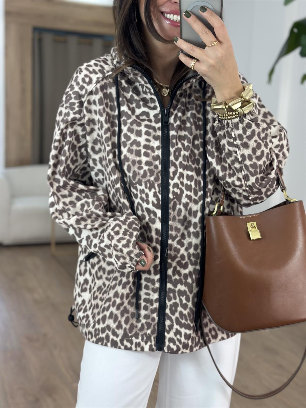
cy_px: 204
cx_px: 153
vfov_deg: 39.7
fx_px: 566
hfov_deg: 30.3
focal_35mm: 48
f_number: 1.78
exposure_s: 1/202
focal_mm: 6.86
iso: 80
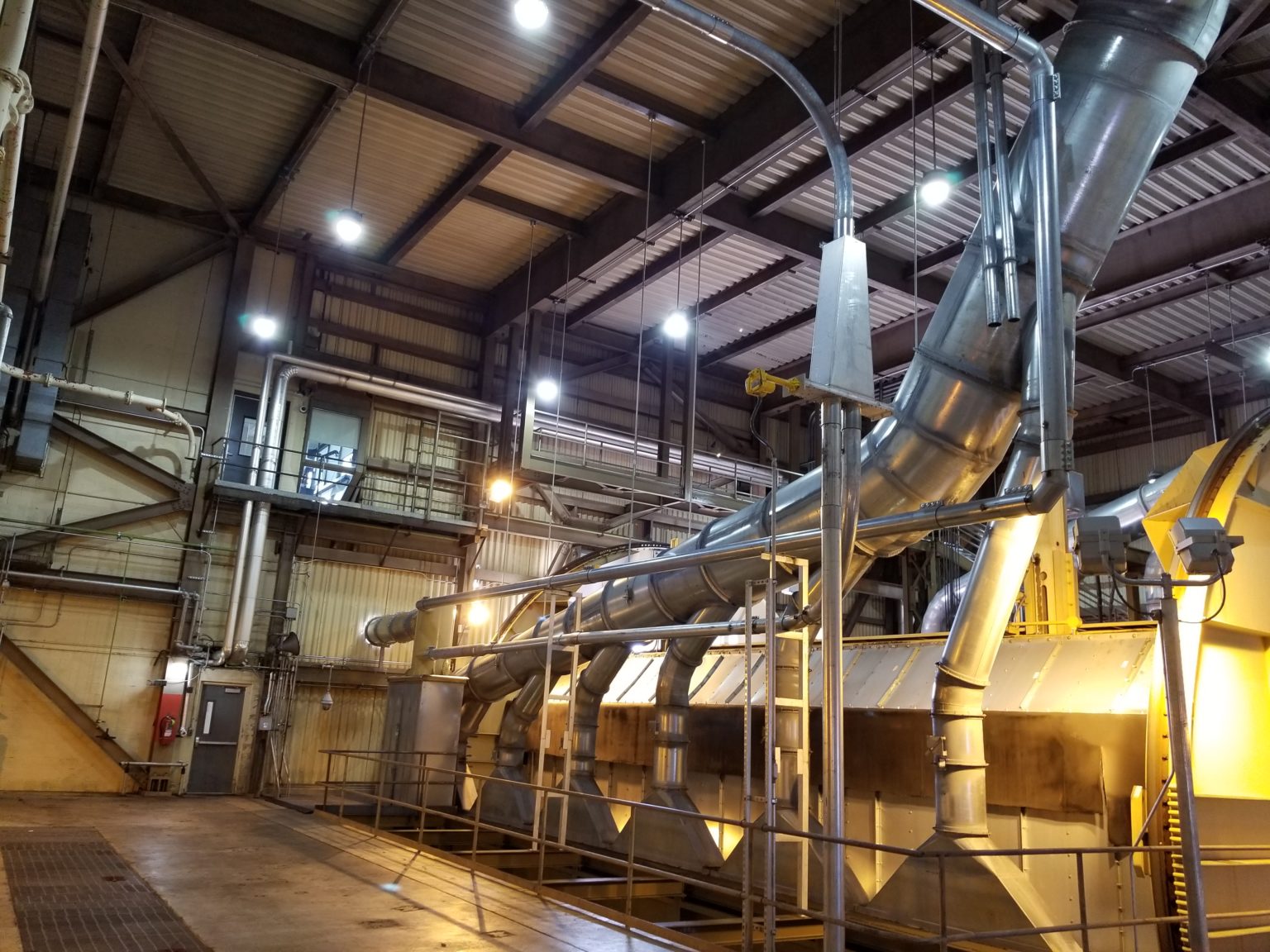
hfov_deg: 67.3
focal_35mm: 26
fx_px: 954
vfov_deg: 53.1
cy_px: 476
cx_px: 635
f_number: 1.7
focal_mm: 4.25
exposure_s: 1/24
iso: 125
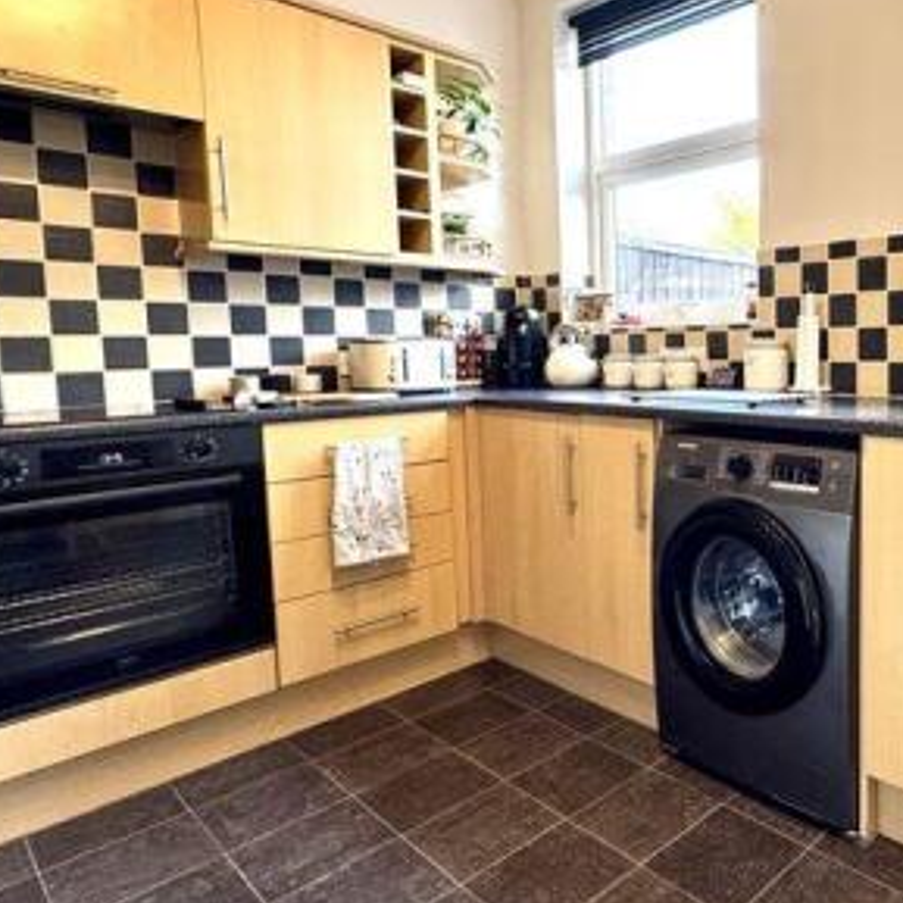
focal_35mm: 25
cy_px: 398
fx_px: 738
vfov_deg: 62.7
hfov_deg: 55.7
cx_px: 789
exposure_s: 1/100
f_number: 2.2
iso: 200
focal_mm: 2.22
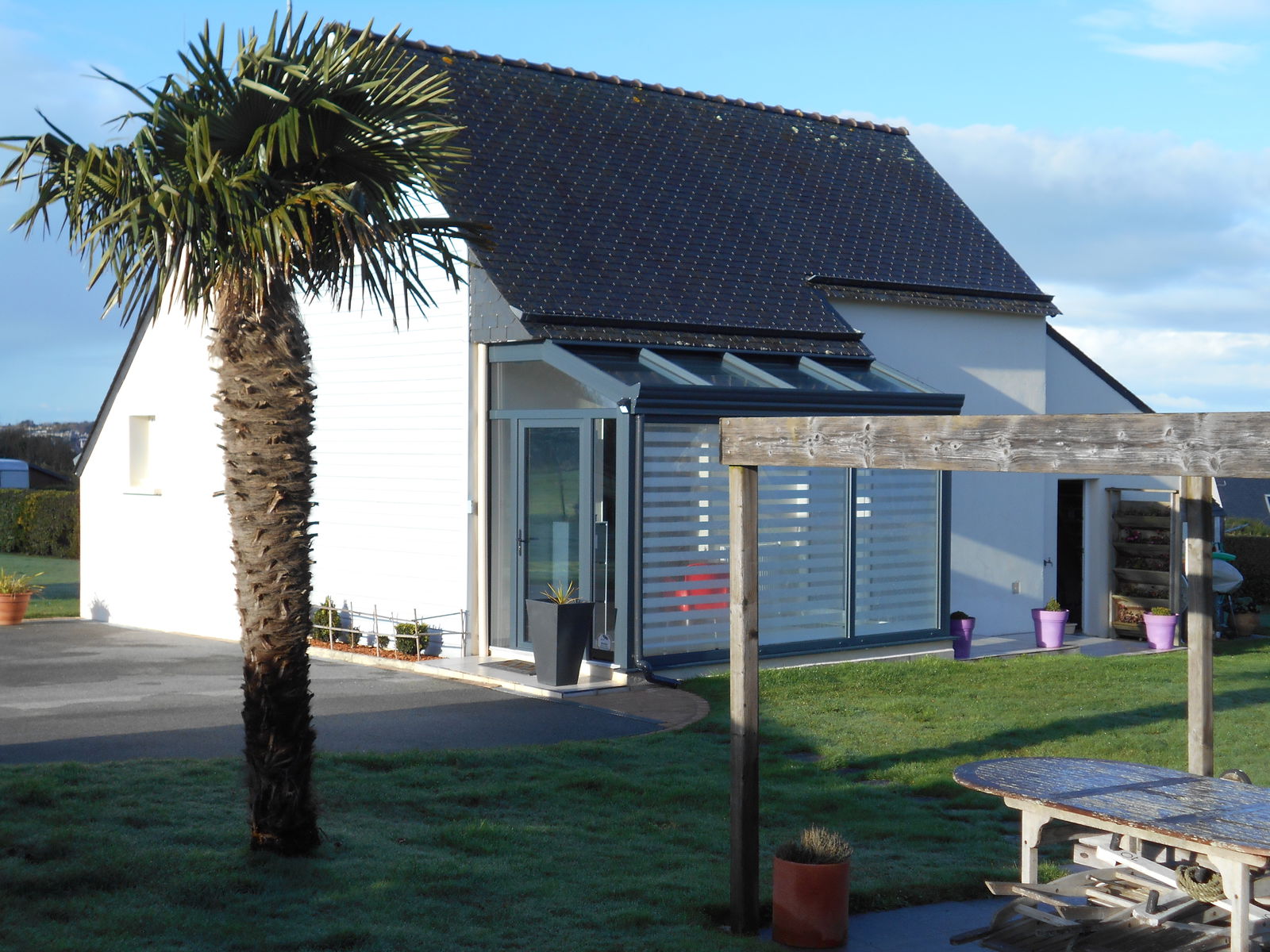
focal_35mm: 50
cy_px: 476
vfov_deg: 29.1
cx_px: 635
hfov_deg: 38.2
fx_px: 1834
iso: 80
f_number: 4.5
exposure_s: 1/400
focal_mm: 8.8
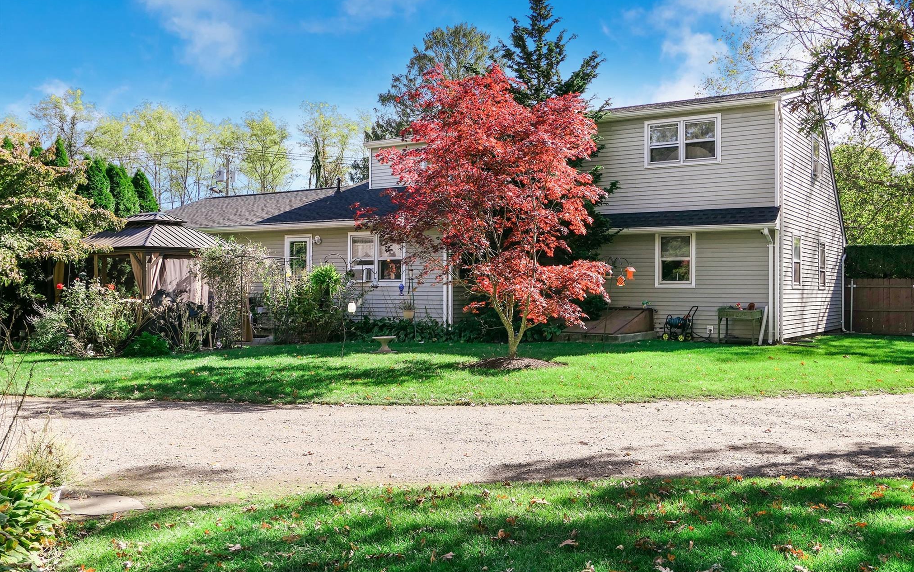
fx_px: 822
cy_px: 288
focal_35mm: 33
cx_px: 462
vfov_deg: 38.3
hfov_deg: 58.1
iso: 125
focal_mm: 11.8
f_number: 2.8
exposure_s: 1/800
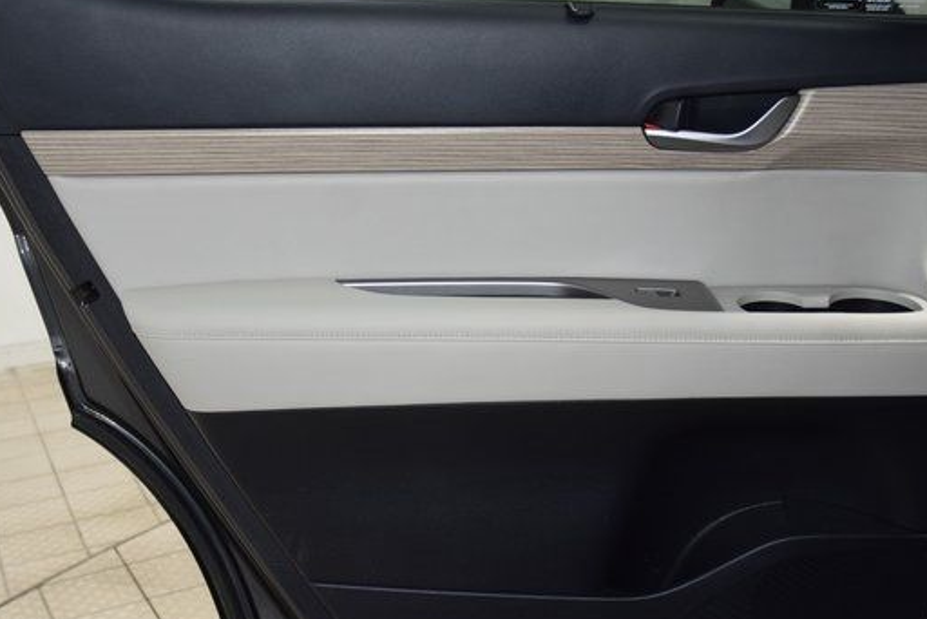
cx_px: 471
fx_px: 1159
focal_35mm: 45
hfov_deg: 43.6
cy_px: 367
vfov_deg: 29.8
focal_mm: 24
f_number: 3.8
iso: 1100
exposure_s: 1/60
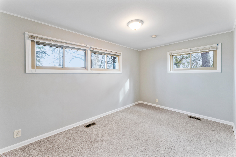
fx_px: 92
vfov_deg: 81.2
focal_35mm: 14
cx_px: 118
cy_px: 78
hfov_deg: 104.2
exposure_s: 1/3.33
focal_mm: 14
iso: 400
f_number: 13
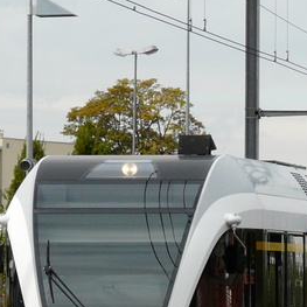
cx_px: 197
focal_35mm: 414
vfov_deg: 4.2
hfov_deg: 4.2
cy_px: 284
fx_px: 4154
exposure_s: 1/250
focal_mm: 20.2
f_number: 5.6
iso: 100
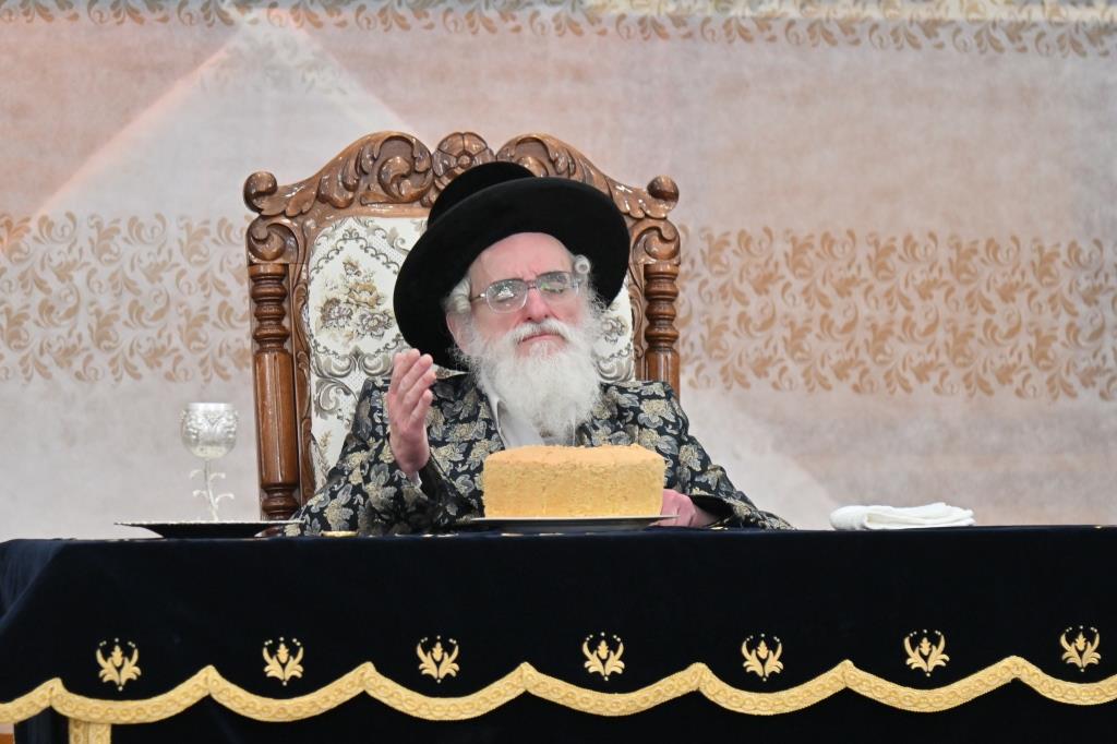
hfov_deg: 11.4
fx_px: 5583
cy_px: 372
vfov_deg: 7.6
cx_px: 558
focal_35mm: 180
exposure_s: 1/160
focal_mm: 120
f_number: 4
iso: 800
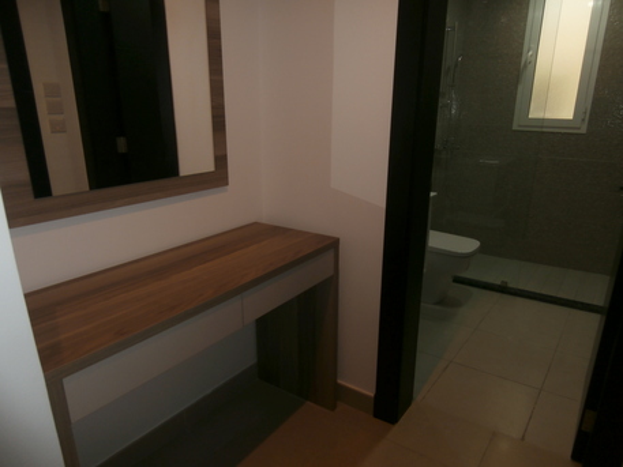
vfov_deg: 56.8
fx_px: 432
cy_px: 234
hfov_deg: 71.6
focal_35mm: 24
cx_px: 312
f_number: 3
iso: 100
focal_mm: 4.2
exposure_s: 1/30
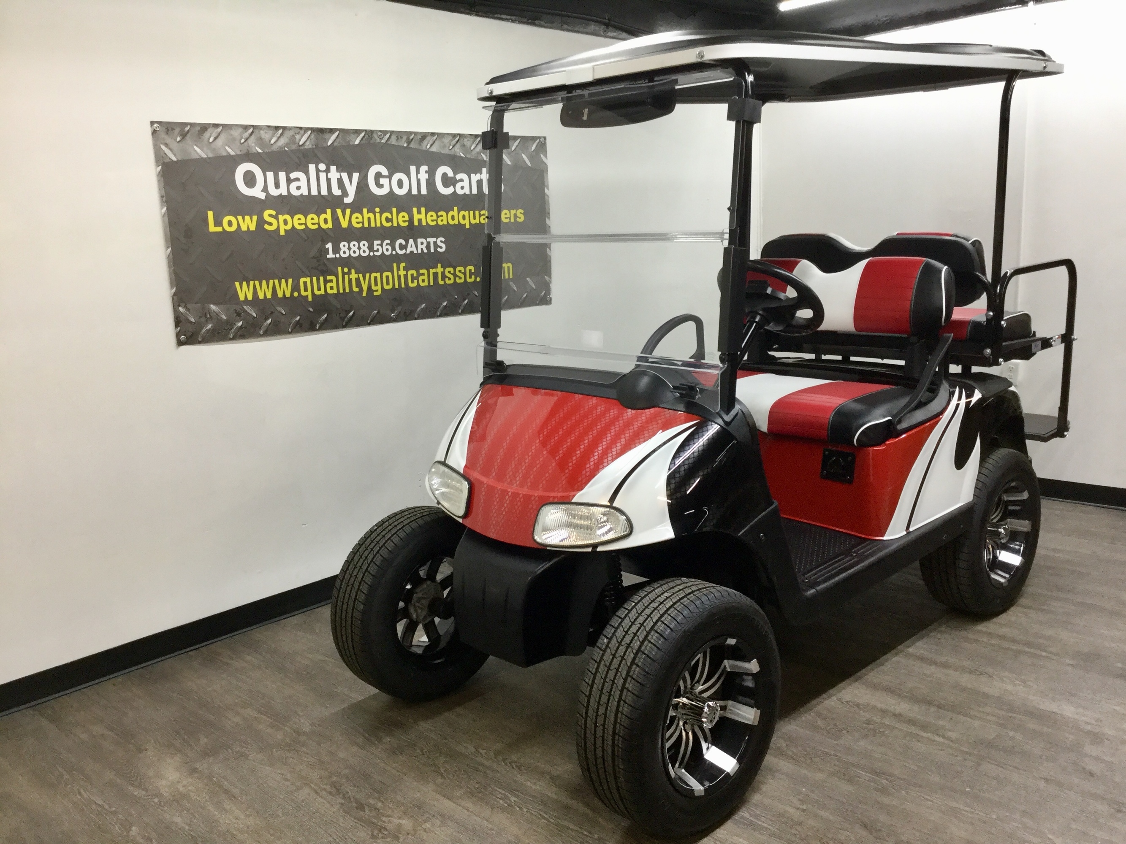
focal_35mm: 31
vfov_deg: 45.4
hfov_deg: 58.4
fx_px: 1008
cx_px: 563
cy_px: 422
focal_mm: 3.3
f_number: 2.4
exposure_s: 1/30
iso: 50
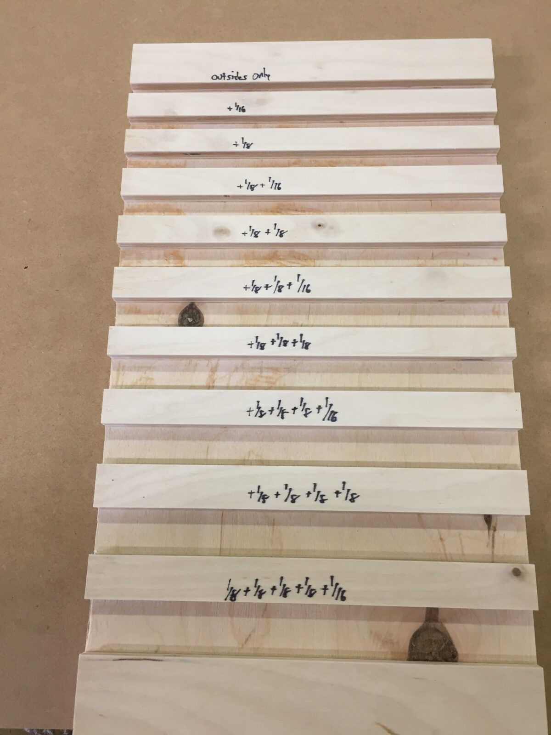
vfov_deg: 61.7
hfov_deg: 48.2
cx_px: 276
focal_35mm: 29
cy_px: 368
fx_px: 615
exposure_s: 1/30
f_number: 2.2
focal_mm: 4.15
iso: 64
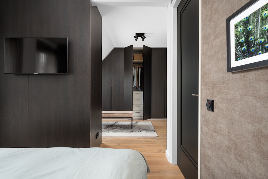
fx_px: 145
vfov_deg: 63.2
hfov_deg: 85.4
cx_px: 134
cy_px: 90
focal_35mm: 20
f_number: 8
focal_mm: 19.5
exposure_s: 1/8
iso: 400
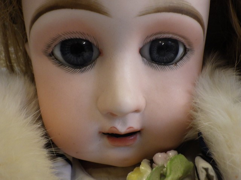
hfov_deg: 63.4
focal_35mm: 28
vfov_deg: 49.7
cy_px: 90
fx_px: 195
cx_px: 120
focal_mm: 5
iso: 400
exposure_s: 1/45
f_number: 3.5
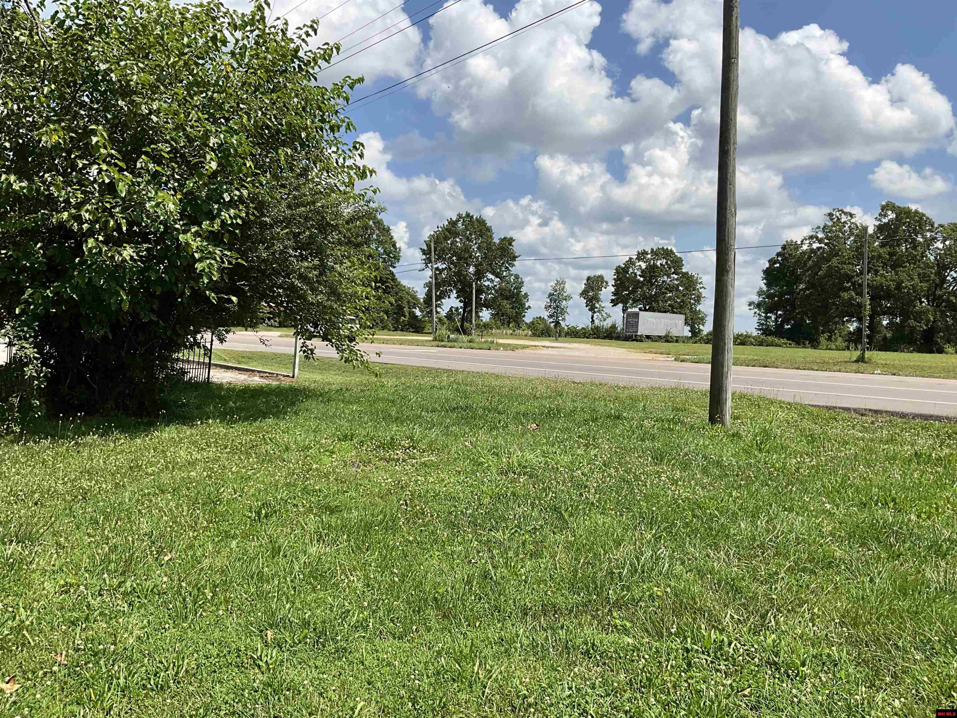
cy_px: 359
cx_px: 478
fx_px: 802
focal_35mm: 29
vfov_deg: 48.2
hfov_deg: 61.7
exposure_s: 1/2141
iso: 25
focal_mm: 3
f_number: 1.8
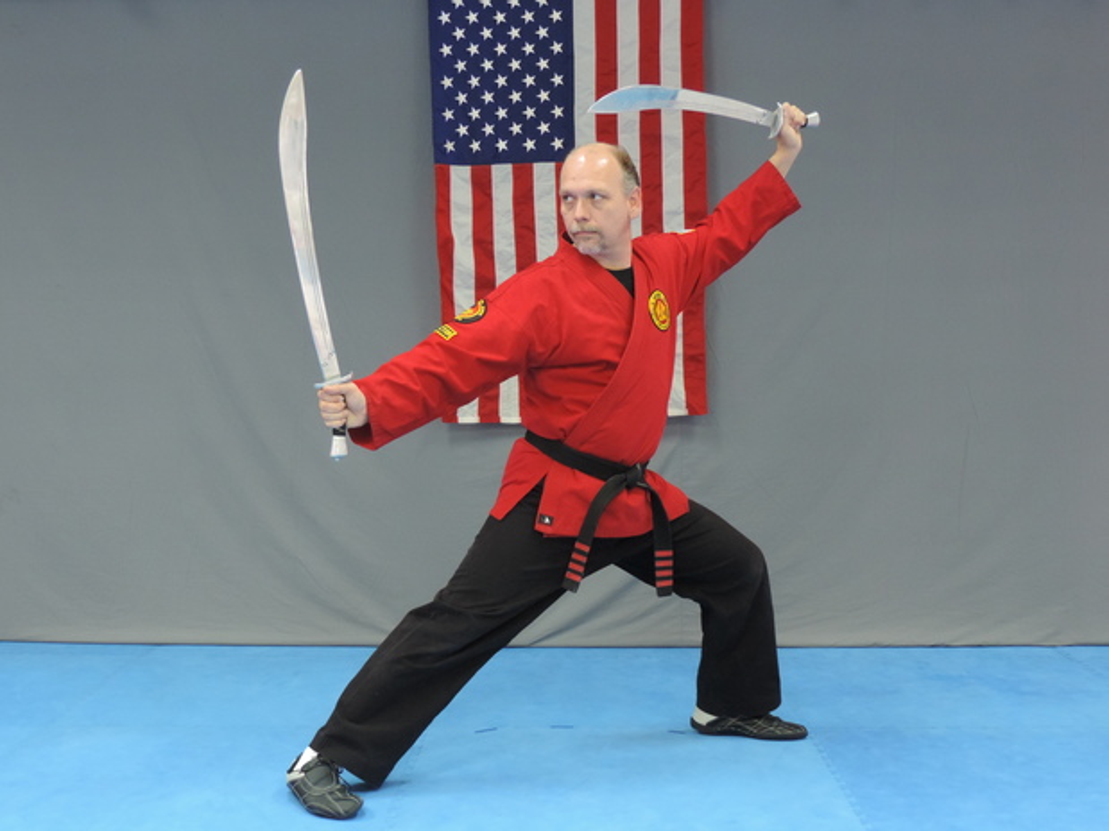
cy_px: 416
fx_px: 1602
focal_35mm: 50
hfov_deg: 38.2
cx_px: 554
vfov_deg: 29.1
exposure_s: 1/13
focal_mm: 8.9
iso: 500
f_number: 3.6
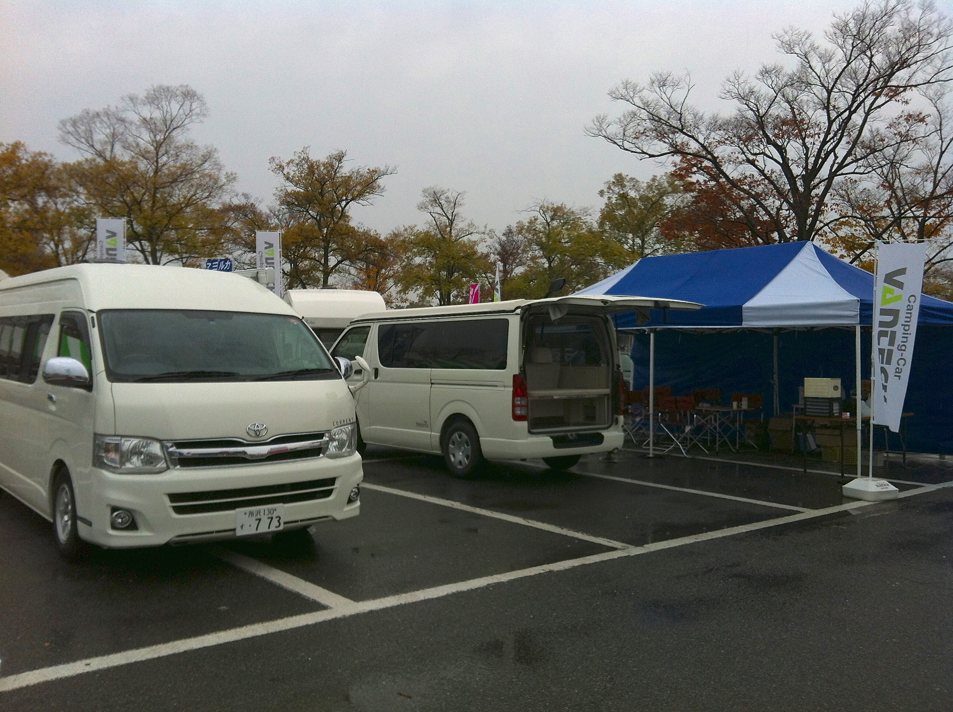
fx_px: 962
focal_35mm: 35
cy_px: 356
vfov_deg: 40.6
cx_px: 476
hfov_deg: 52.7
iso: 80
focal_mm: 3.85
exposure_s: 1/450
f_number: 2.8
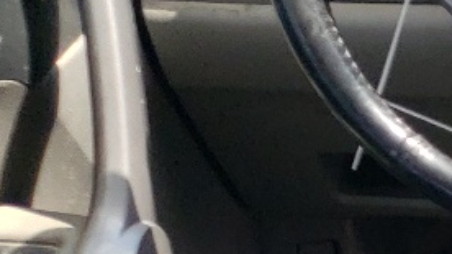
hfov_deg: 10.7
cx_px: 1174
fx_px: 1965
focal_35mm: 164
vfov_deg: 7.1
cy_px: 498
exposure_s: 1/714
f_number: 1.5
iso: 50
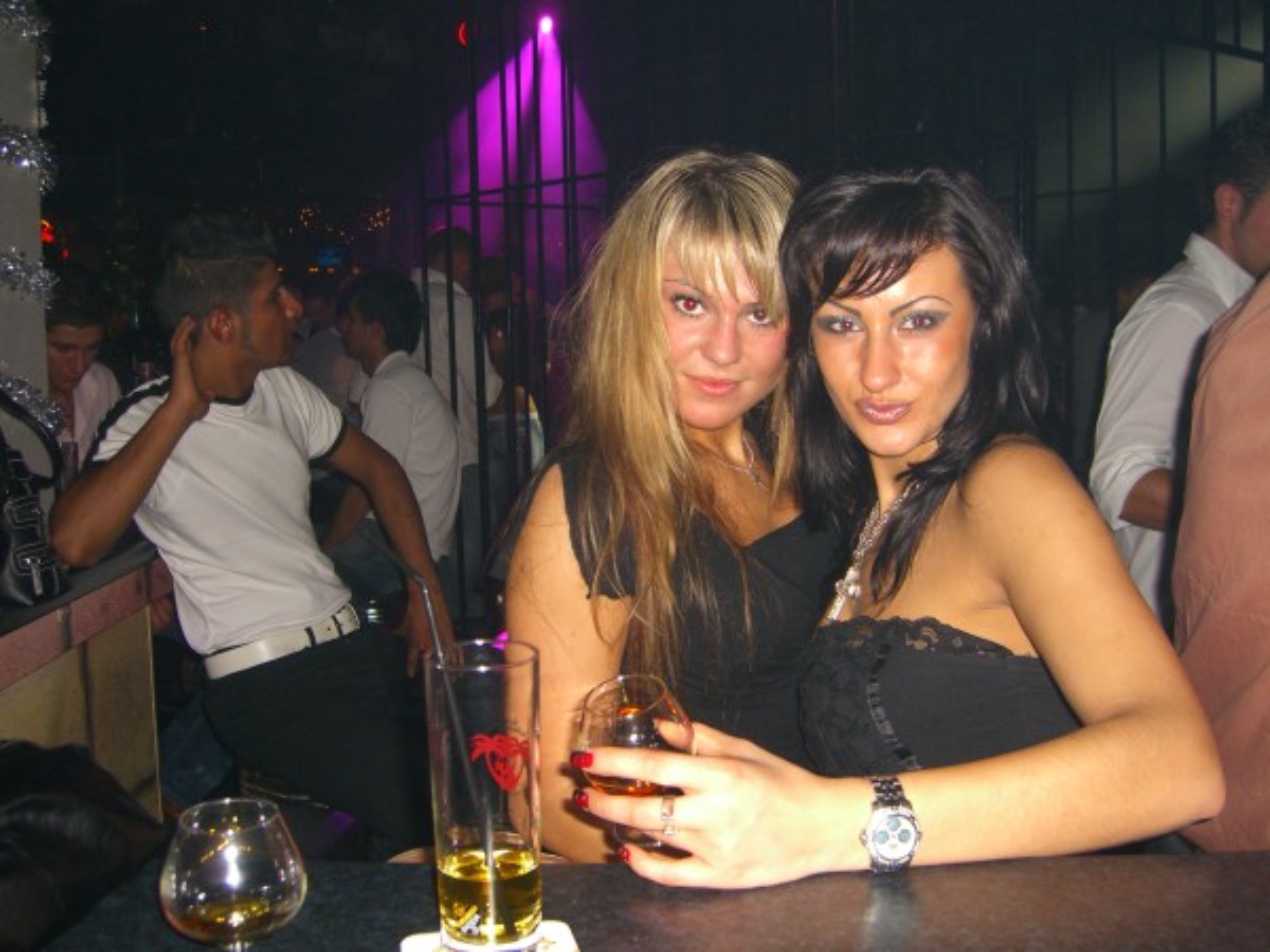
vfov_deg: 37.7
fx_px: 1394
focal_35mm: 38
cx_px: 635
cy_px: 476
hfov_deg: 49.0
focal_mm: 7.9
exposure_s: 1/60
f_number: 2.8
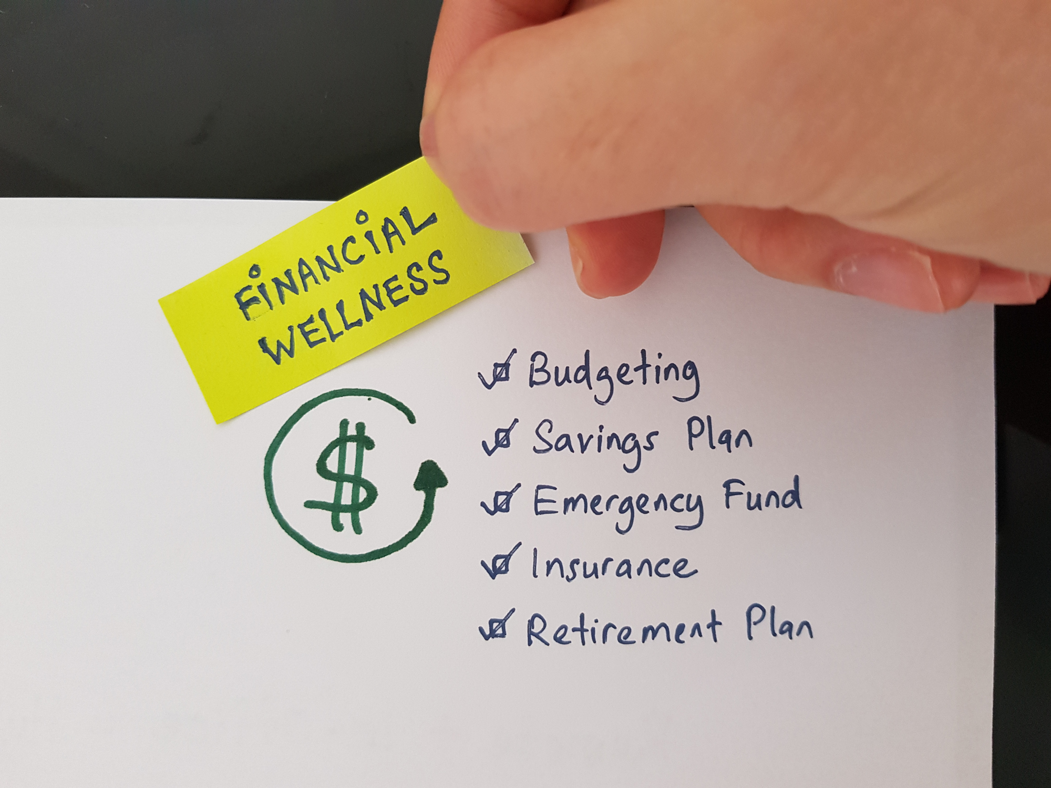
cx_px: 526
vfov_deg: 53.1
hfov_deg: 67.3
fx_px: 789
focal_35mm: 26
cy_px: 394
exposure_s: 1/33
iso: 200
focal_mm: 4.2
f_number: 1.7
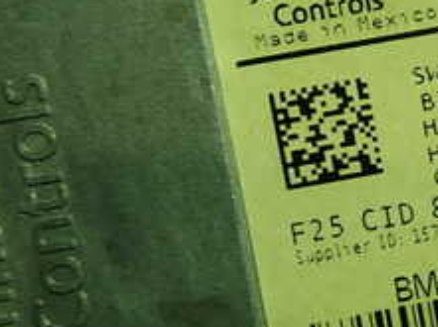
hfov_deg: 25.7
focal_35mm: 68
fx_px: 859
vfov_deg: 21.6
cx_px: 523
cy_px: 153
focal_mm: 4.5
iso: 125
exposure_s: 1/60
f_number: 2
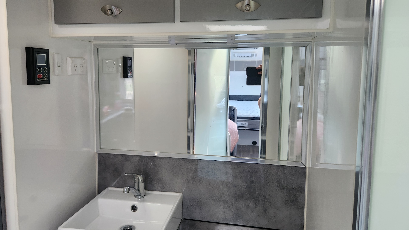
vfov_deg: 44.2
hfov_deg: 71.9
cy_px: 97
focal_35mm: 26
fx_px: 282
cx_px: 197
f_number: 1.8
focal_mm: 5.4
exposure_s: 1/100
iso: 200
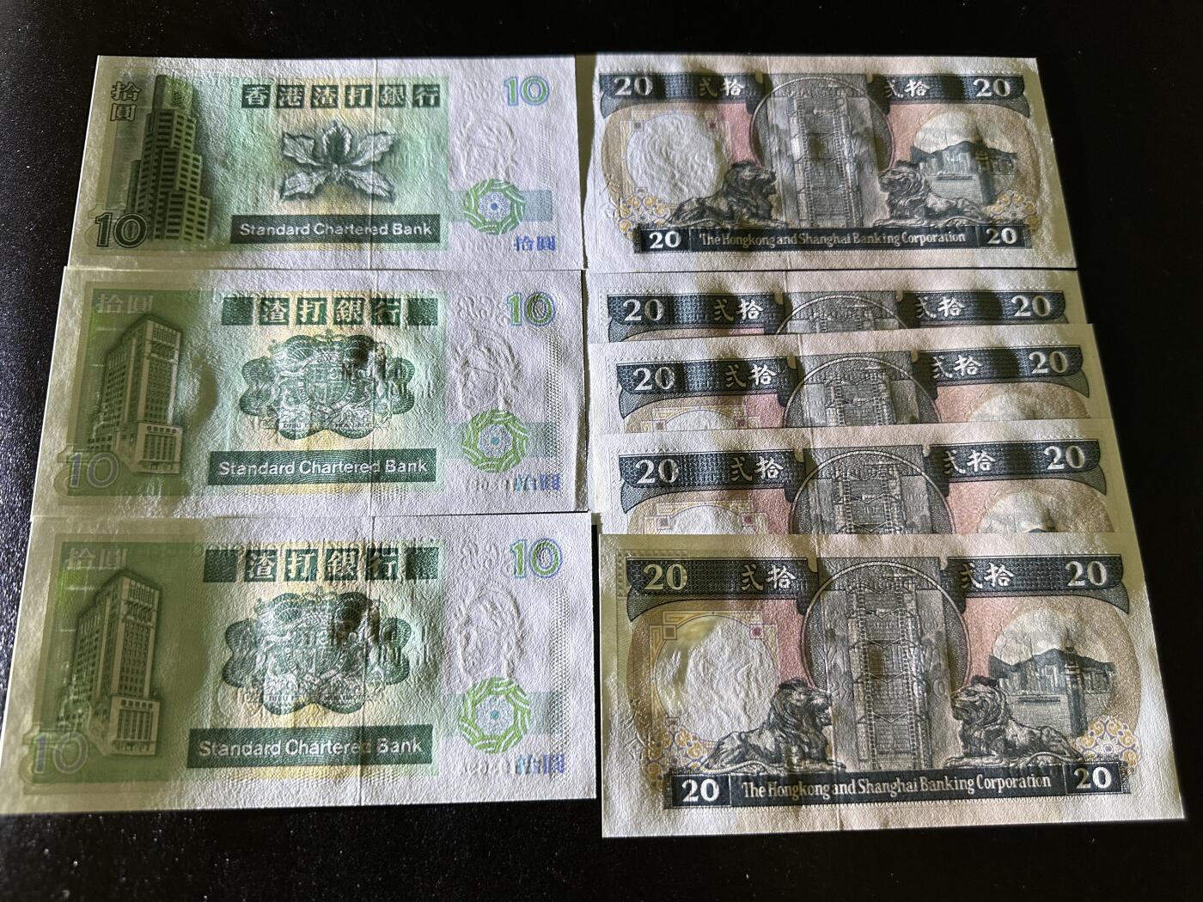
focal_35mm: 24
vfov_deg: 56.8
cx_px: 602
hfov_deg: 71.6
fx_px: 834
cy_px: 451
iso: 160
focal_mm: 6.86
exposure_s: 1/51
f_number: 1.78
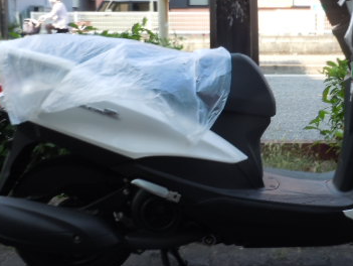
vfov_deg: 28.4
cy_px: 91
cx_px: 266
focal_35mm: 51
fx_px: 521
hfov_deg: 36.6
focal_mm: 5
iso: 100
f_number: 3.7
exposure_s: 1/125
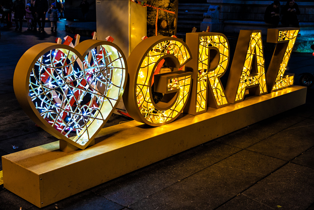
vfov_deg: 29.7
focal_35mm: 45
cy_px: 105
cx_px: 157
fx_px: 395
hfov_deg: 43.3
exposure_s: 1/50
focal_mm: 30.2
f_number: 2.8
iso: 500
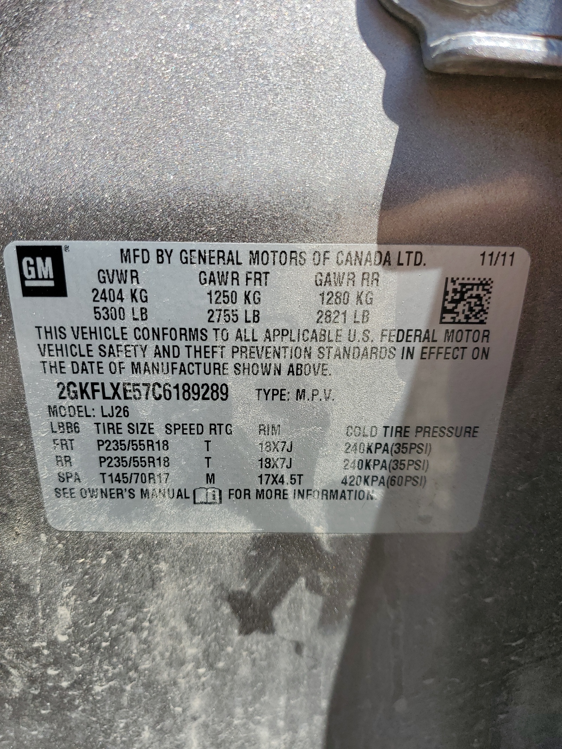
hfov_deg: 53.1
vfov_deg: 67.3
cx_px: 281
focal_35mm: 26
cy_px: 374
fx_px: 563
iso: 50
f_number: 1.5
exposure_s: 1/769
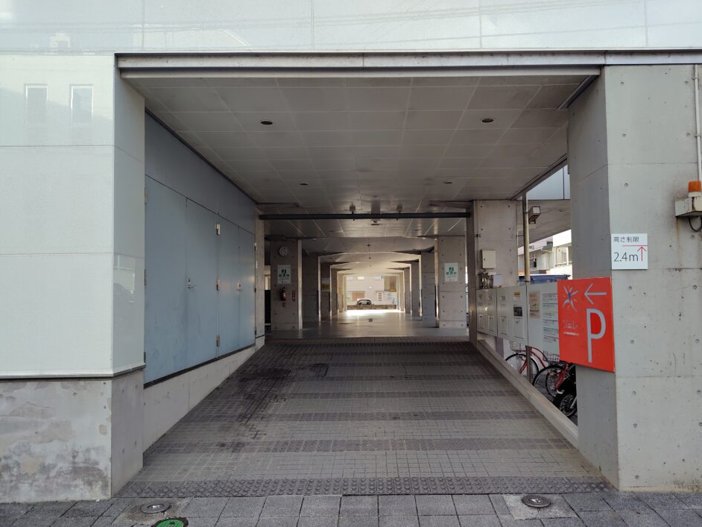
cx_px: 381
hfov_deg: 69.3
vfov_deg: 54.9
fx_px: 507
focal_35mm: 25
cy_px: 280
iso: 50
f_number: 1.9
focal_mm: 5.6
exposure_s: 1/276
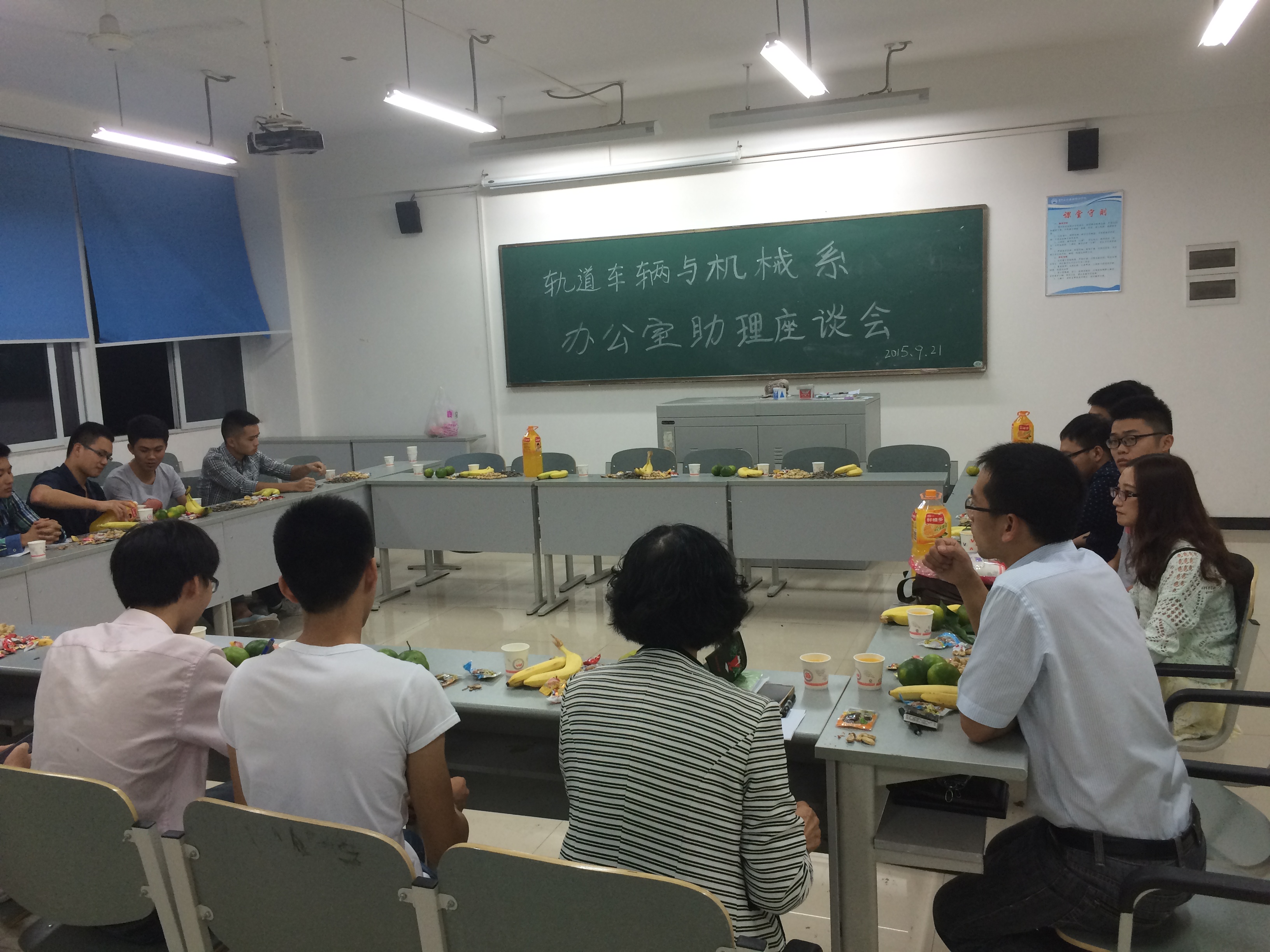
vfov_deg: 48.2
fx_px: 1064
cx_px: 635
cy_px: 476
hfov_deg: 61.7
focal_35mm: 29
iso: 40
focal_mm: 4.15
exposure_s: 1/30
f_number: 2.2
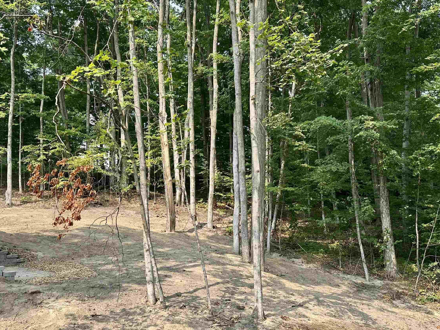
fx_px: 420
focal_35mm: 33
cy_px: 154
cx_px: 264
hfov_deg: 55.0
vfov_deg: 42.9
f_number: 1.78
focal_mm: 6.86
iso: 80
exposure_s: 1/952
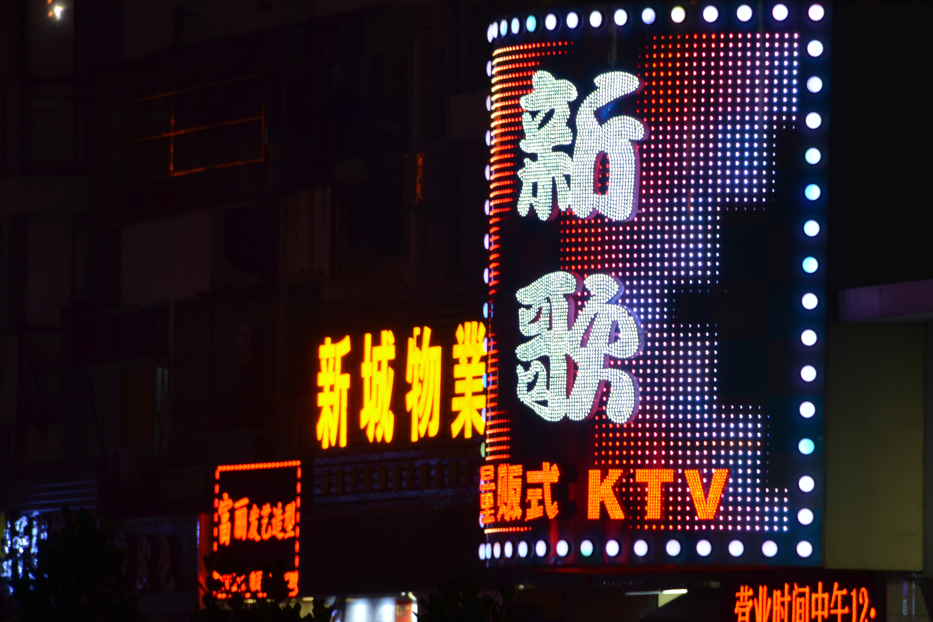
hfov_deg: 5.1
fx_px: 10392
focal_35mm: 401
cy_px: 253
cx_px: 624
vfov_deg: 3.4
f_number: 9
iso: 500
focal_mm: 200
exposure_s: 1/30
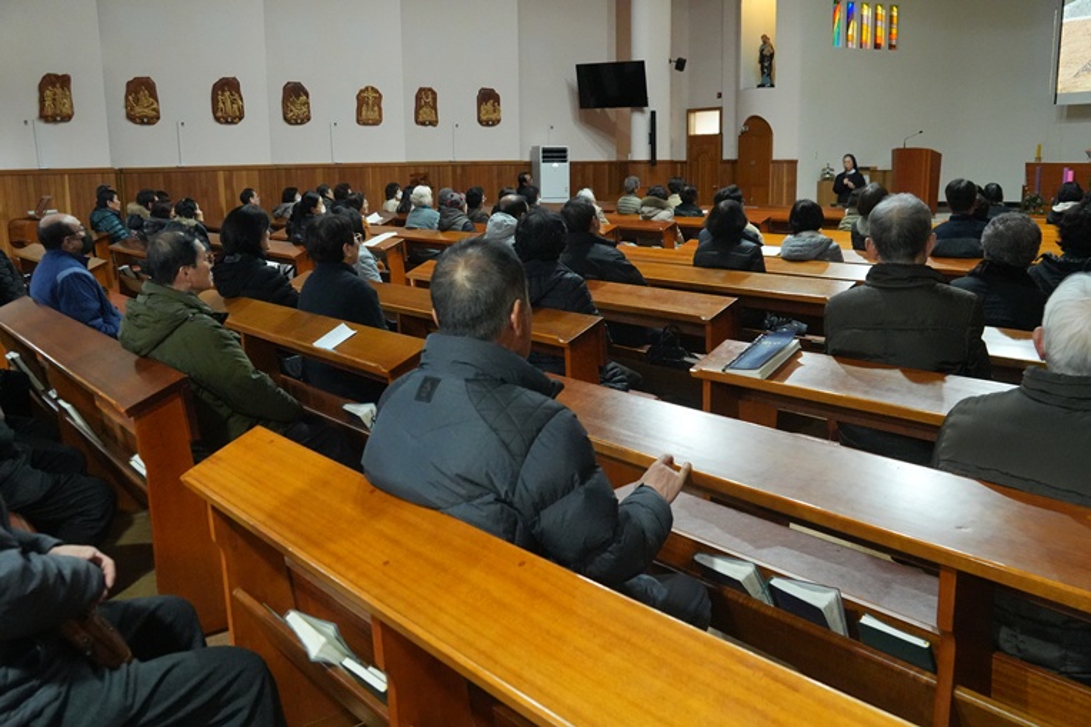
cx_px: 546
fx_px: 909
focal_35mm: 30
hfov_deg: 61.9
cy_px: 364
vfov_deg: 43.6
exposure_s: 1/80
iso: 5000
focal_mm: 20
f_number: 5
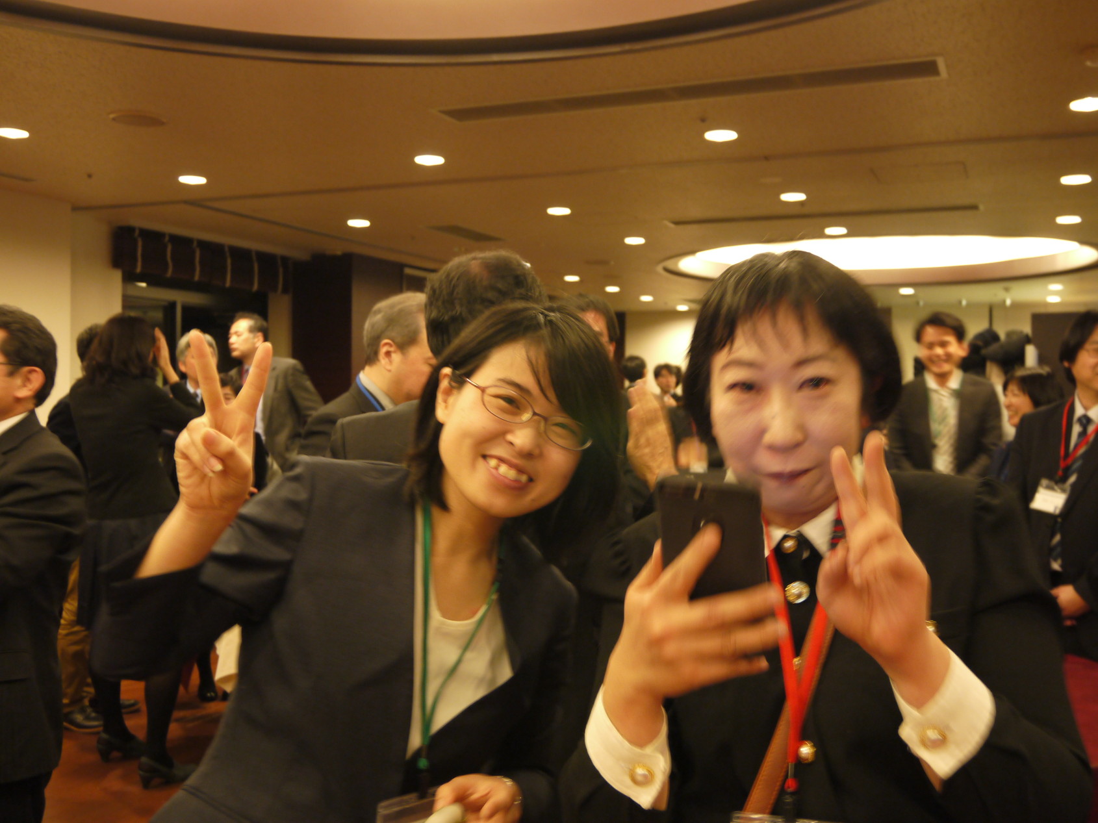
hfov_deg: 51.4
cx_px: 549
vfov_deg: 39.6
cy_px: 412
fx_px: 1142
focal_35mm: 36
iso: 400
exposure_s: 1/10
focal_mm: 18
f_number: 4.2
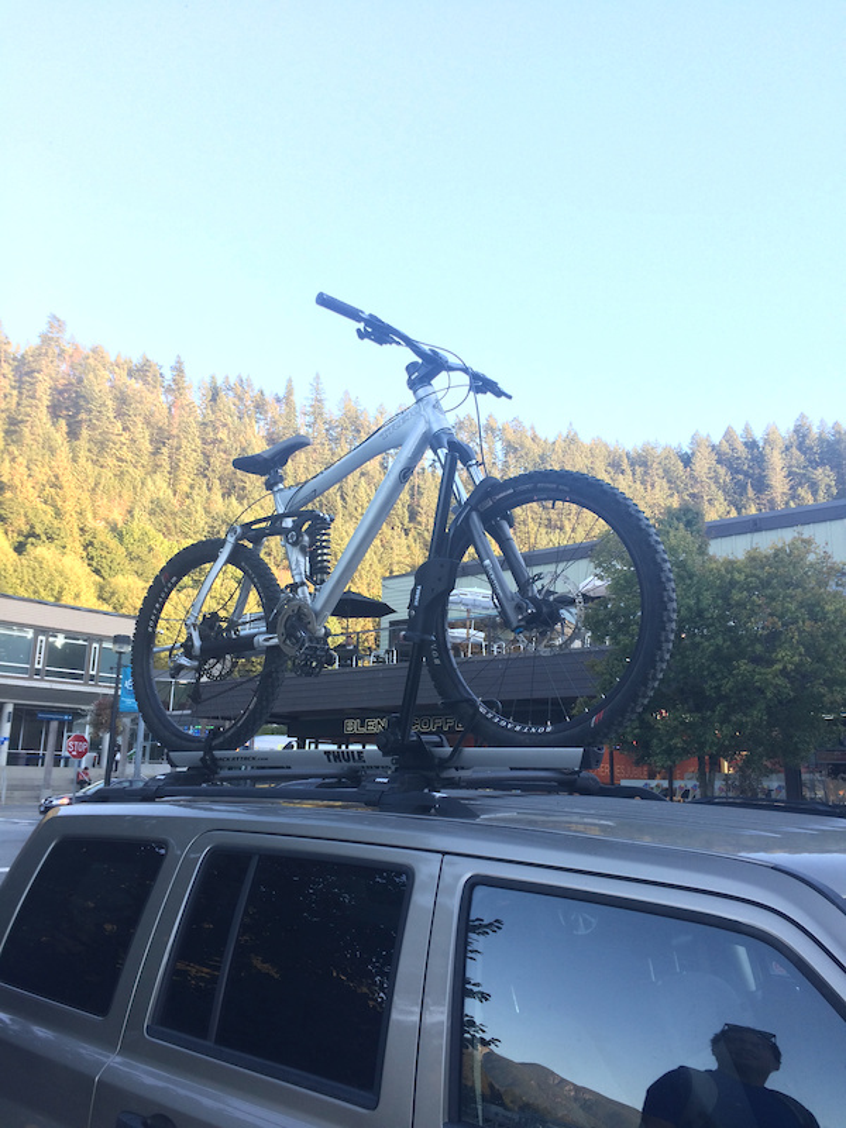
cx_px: 423
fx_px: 945
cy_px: 564
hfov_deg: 48.2
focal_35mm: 29
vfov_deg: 61.7
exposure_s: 1/60
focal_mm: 4.15
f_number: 2.2
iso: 40
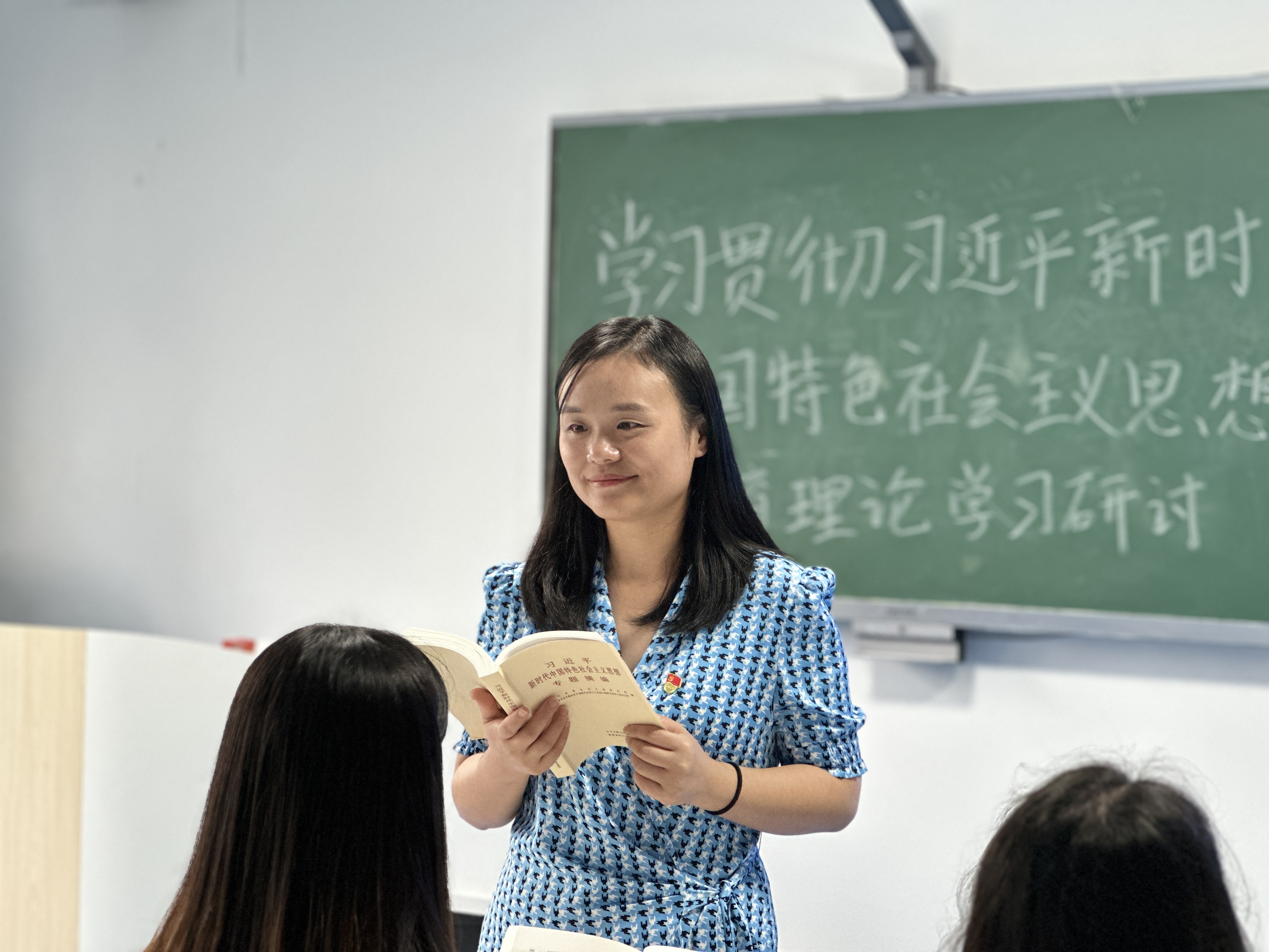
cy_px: 476
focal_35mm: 77
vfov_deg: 19.1
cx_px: 634
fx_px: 2823
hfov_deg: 25.3
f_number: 2.8
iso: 160
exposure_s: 1/33
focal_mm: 9
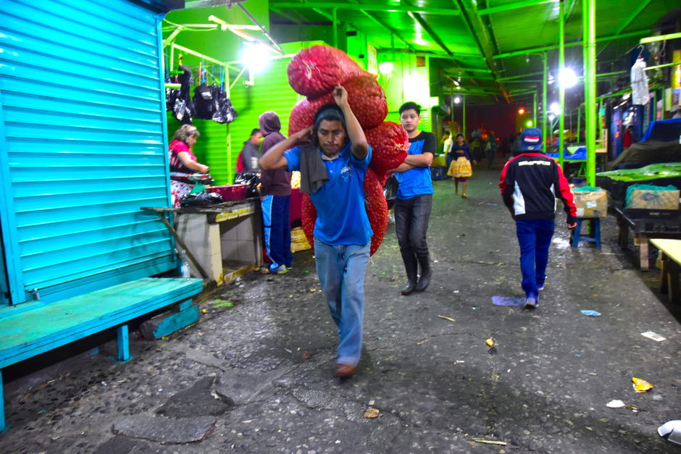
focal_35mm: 27
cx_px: 340
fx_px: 511
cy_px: 227
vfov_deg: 47.9
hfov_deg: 67.4
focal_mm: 18
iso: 1600
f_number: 3.5
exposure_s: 1/30
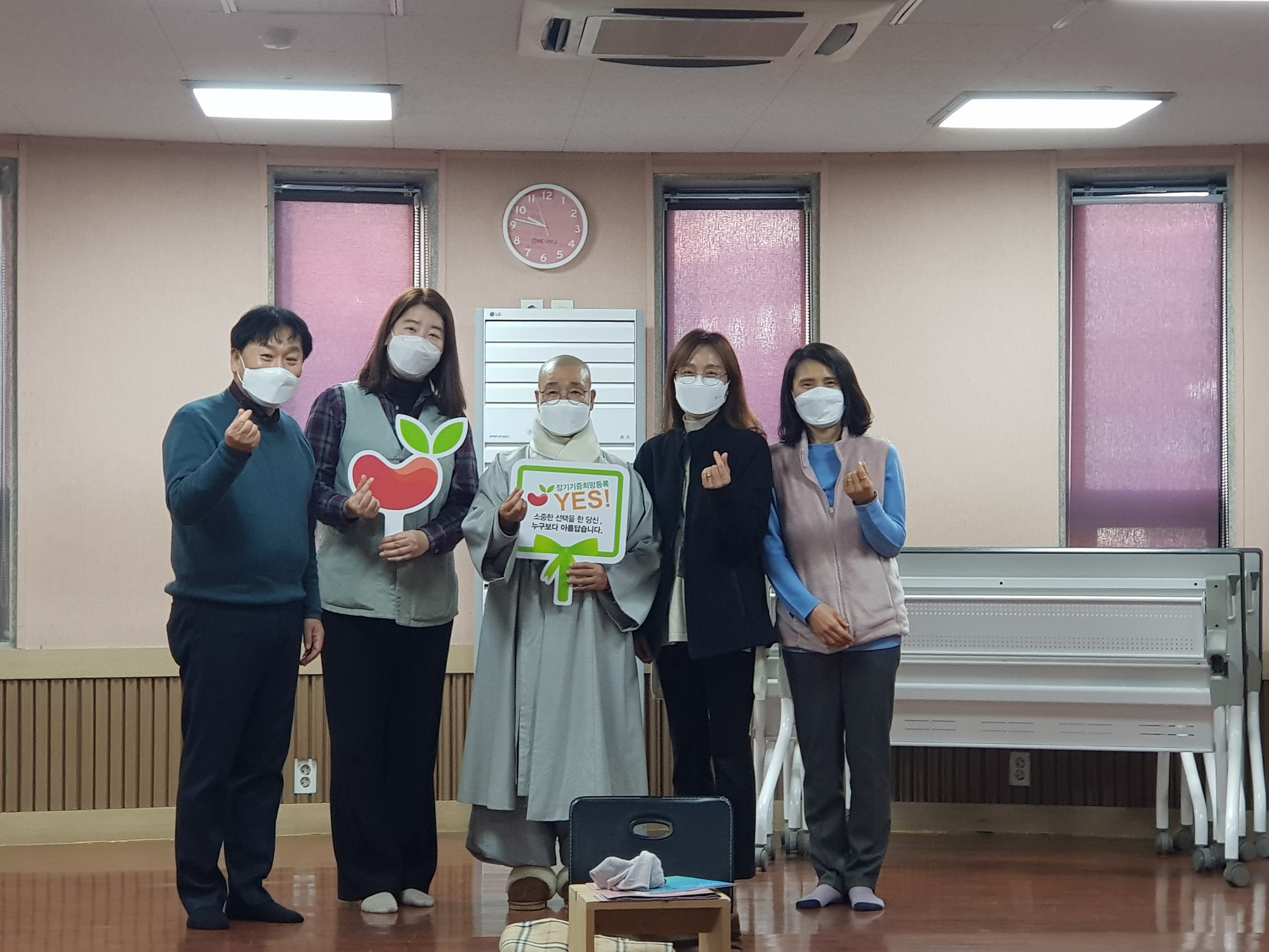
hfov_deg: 36.8
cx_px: 634
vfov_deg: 28.0
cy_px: 476
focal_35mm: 52
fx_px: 1906
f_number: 2.4
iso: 125
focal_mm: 6
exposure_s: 1/30
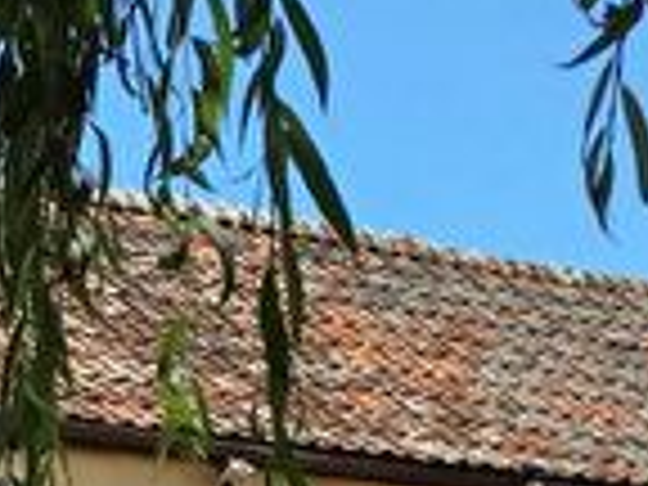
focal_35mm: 141
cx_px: -86
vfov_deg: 9.4
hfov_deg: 13.7
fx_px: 2639
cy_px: 1154
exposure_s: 1/1026
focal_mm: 4.15
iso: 25
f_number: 2.2
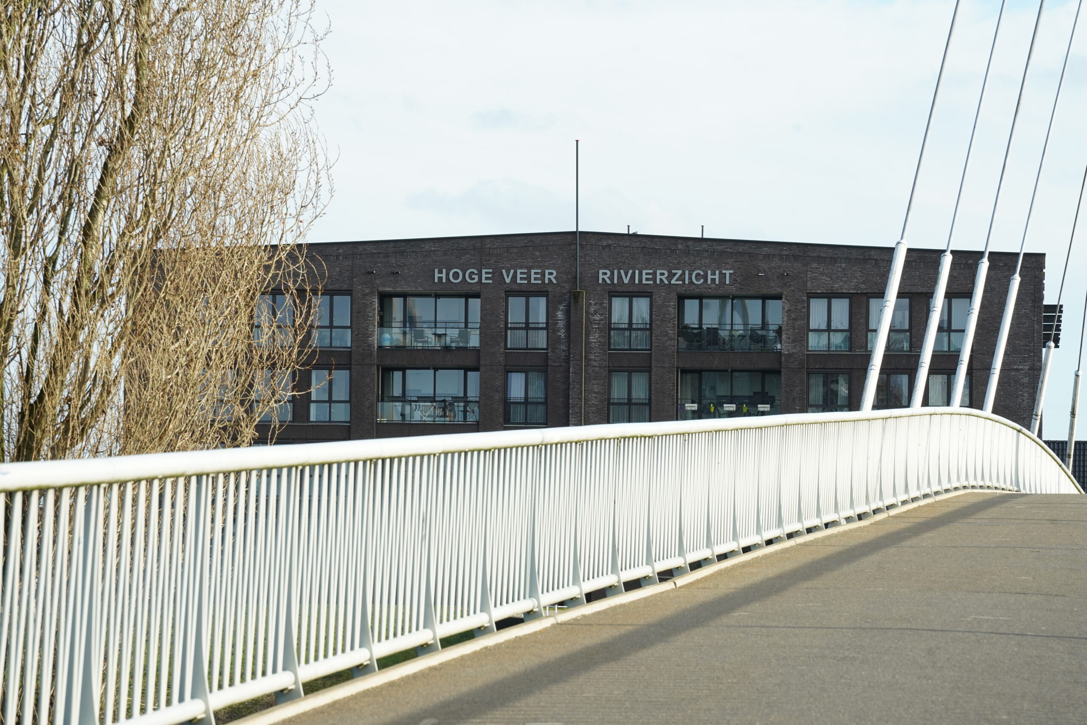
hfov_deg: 12.6
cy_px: 362
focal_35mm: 162
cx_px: 544
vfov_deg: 8.4
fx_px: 4907
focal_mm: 162.5
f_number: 11
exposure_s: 1/500
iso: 1000
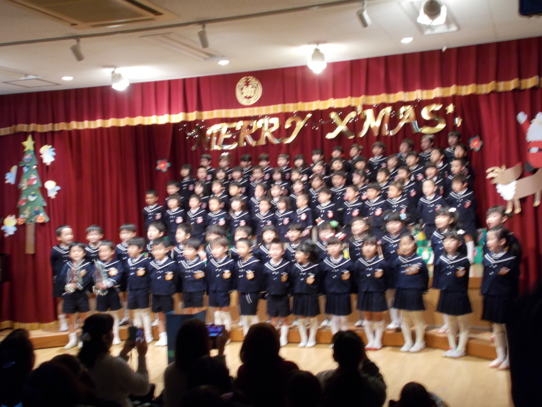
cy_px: 204
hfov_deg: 42.9
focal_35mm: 44
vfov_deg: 32.9
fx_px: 689
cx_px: 271
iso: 200
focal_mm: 7.9
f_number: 4.2
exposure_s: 1/3
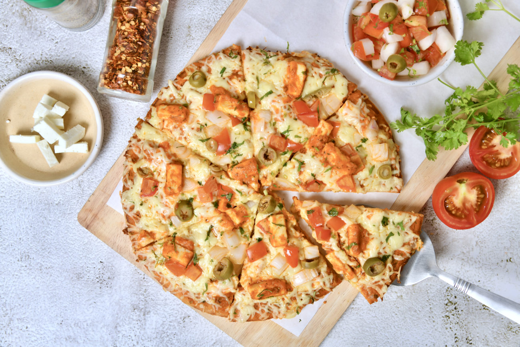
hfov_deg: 41.1
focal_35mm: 48
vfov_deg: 28.1
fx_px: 693
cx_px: 260
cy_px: 174
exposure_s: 1/160
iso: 50
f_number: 7.1
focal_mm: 48
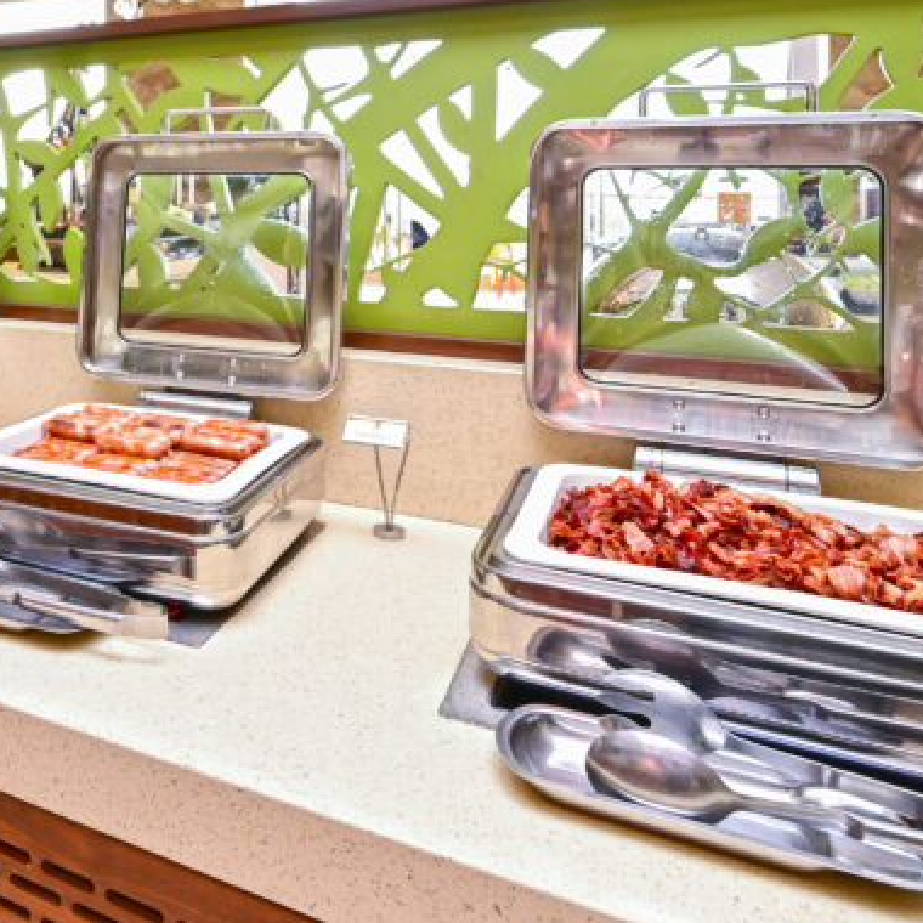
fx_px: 965
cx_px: 83
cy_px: 198
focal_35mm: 32
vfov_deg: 48.5
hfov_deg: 45.9
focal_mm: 14
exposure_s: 1/250
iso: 1600
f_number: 4.5
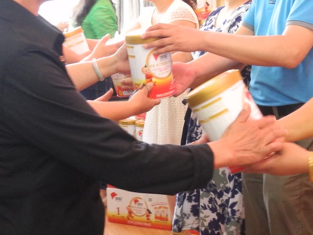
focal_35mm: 72
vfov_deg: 20.4
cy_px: 71
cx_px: 199
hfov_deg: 26.9
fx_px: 651
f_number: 2.8
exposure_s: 1/20
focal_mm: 6
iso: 400
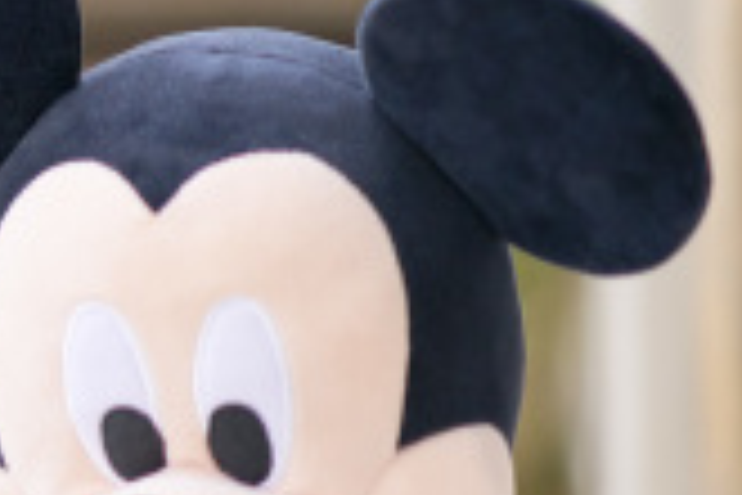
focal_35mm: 411
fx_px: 8471
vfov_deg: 3.3
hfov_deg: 4.9
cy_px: 112
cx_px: -823
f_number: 1.6
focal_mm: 85
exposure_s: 1/800
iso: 500
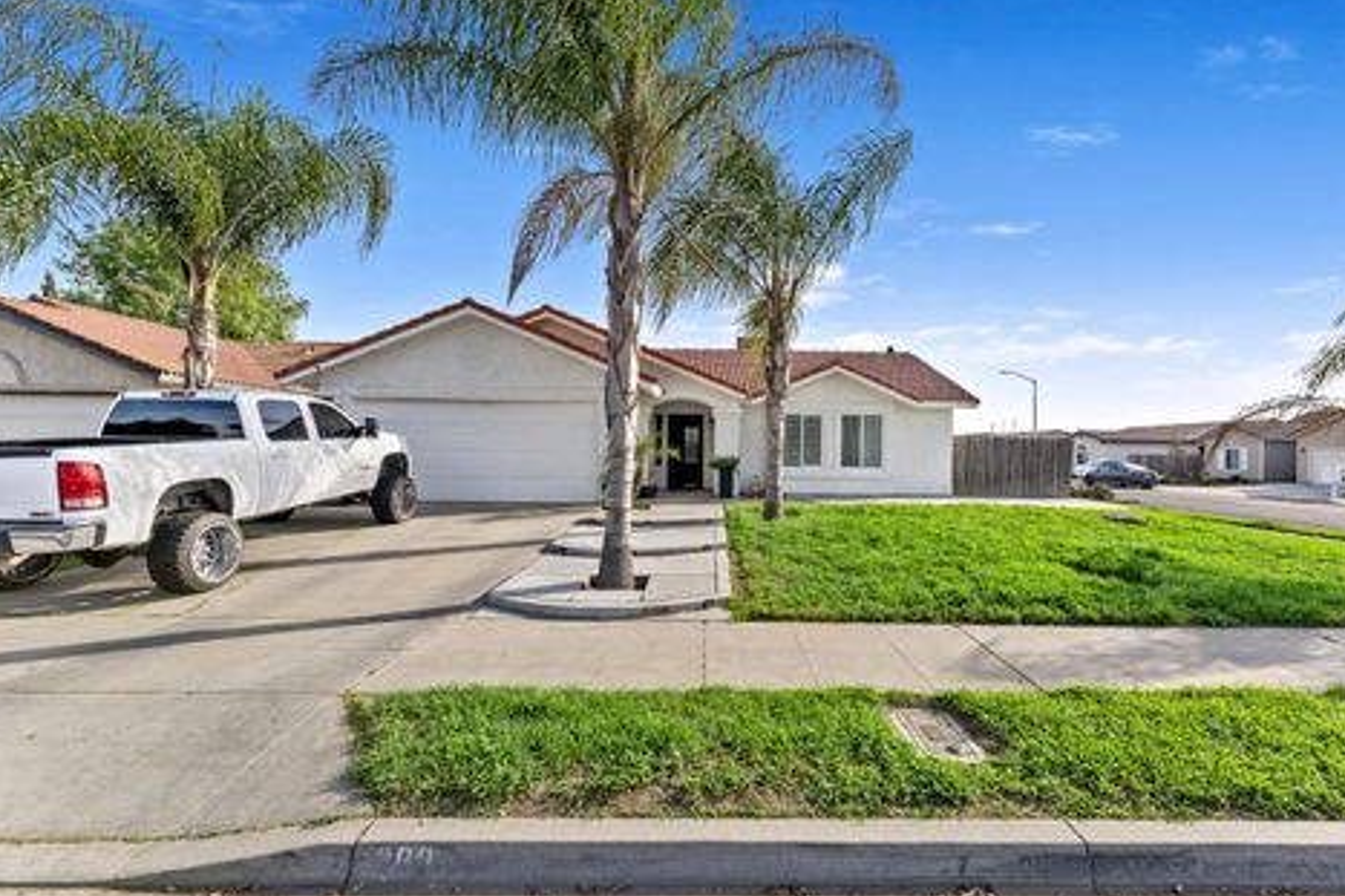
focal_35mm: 15
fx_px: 560
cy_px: 445
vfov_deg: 77.3
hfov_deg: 100.3
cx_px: 711
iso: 80
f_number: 9
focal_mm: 14
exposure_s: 1/125
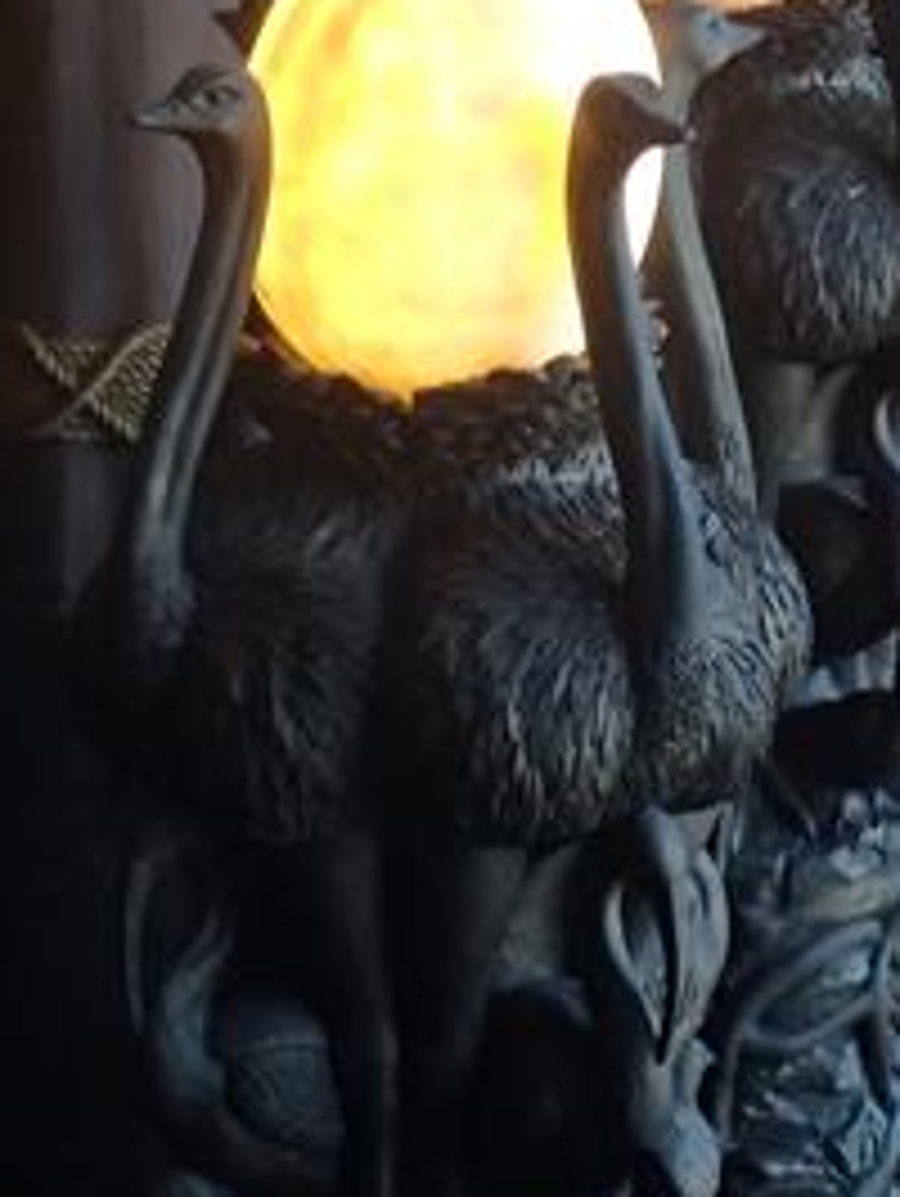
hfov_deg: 9.6
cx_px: 279
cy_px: 464
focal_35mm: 154
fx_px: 5330
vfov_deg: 12.8
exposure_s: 1/40
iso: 800
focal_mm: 16.5
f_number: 4.7
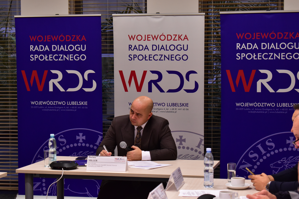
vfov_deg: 16.6
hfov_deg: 24.6
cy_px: 100
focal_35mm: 82
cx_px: 150
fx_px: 685
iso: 1600
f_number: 5.6
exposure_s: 1/100
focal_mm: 55
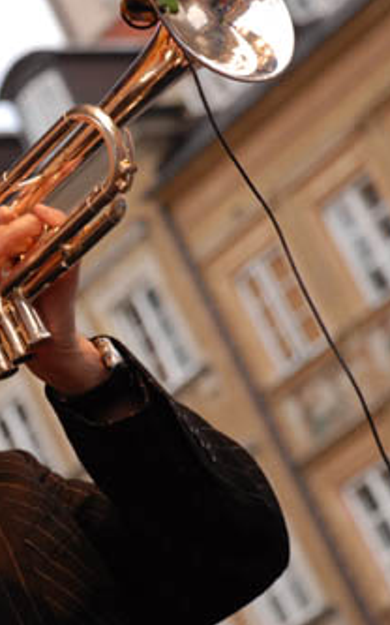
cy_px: 312
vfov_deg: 11.4
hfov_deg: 7.1
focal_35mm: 184
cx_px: -2
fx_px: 3130
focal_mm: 80
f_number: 5.6
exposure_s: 1/30
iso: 640
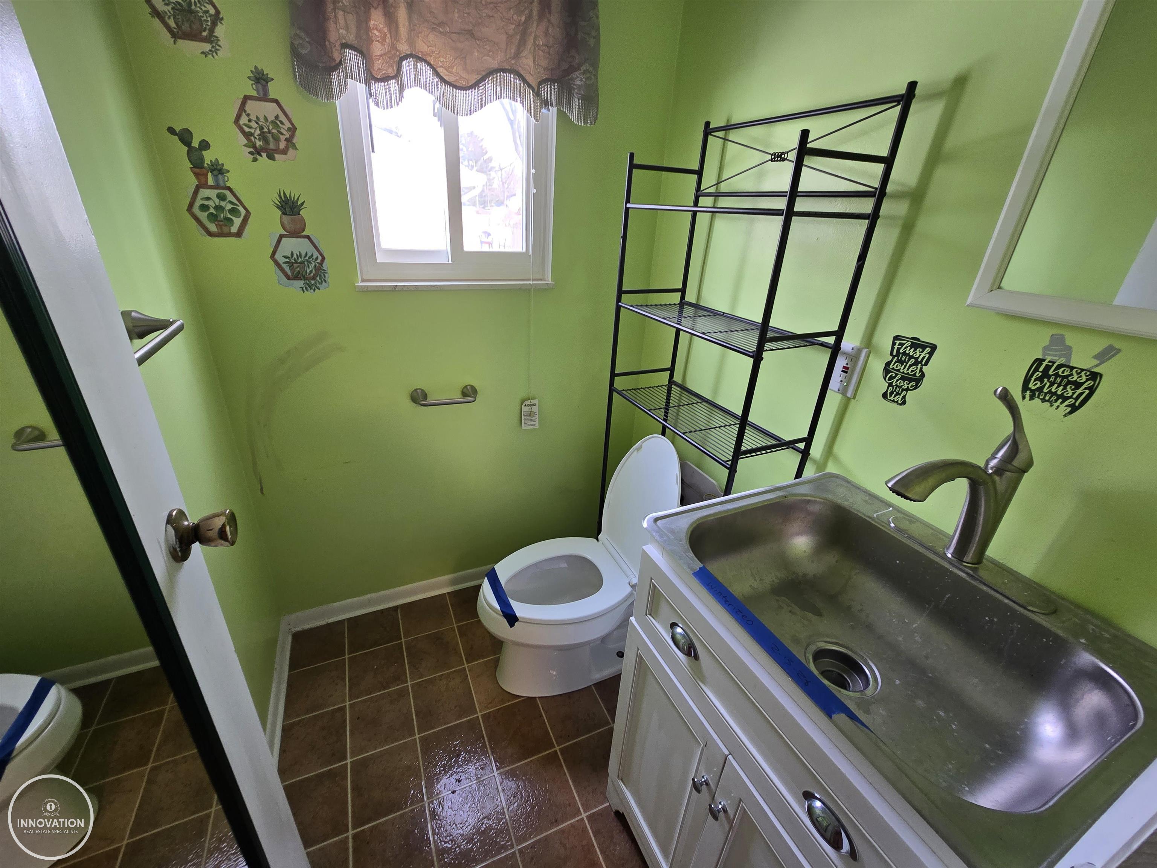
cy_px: 434
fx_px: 435
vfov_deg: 89.9
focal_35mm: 13
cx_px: 578
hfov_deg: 106.2
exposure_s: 1/60
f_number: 2.2
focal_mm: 2.2
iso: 125
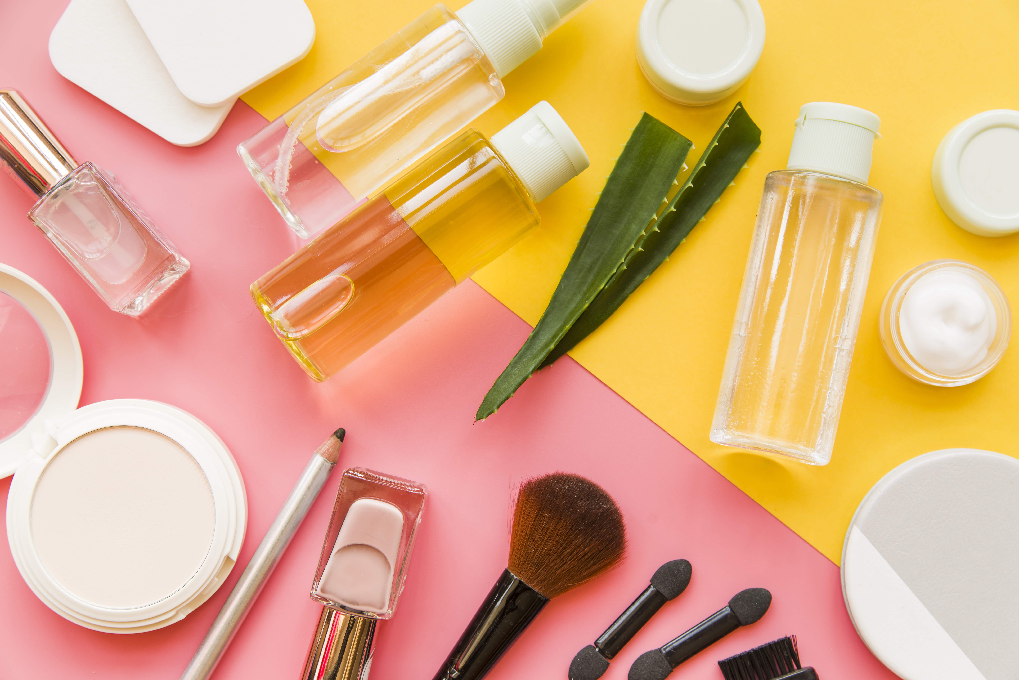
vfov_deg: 24.6
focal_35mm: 55
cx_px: 510
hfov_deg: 36.2
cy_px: 340
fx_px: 1557
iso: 100
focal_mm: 55
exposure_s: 1/4
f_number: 8
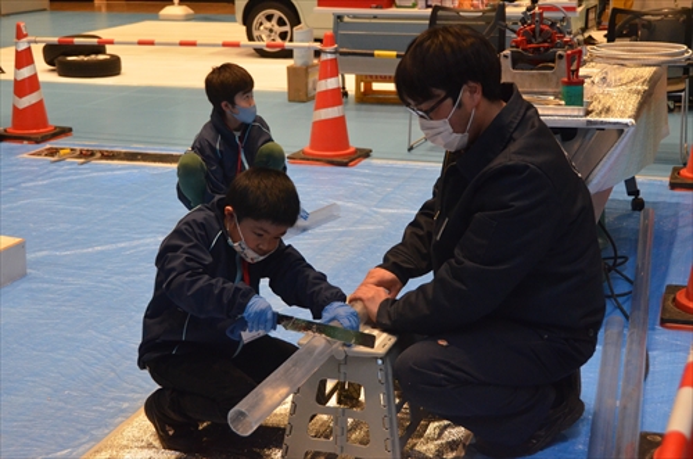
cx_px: 346
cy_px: 230
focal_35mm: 54
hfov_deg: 36.9
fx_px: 1037
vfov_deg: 24.9
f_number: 4.2
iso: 3200
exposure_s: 1/250
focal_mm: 36
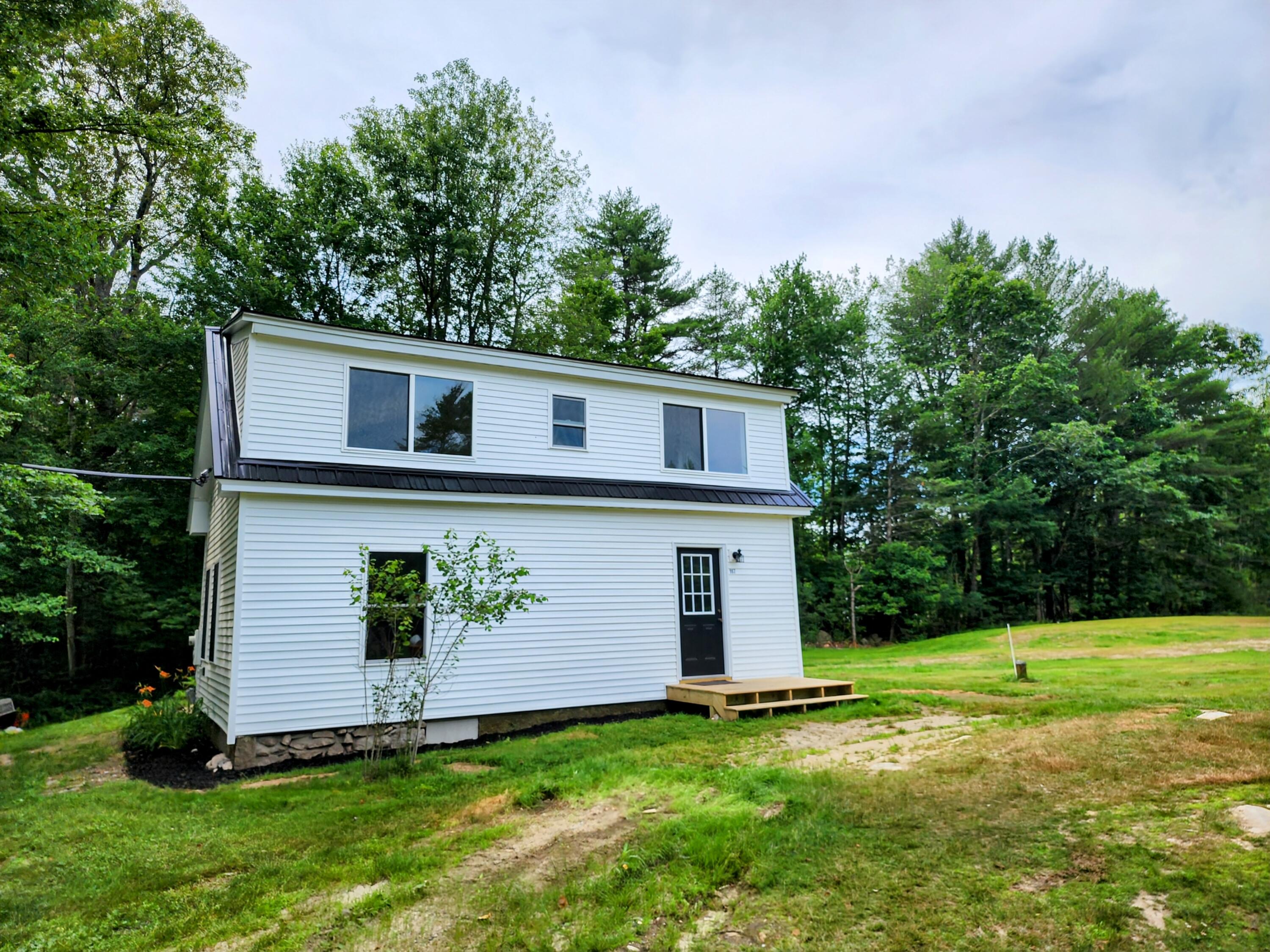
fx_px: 844
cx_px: 635
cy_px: 476
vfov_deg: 58.9
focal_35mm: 23
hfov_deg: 73.9
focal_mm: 6.4
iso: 12
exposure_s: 1/868
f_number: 1.8
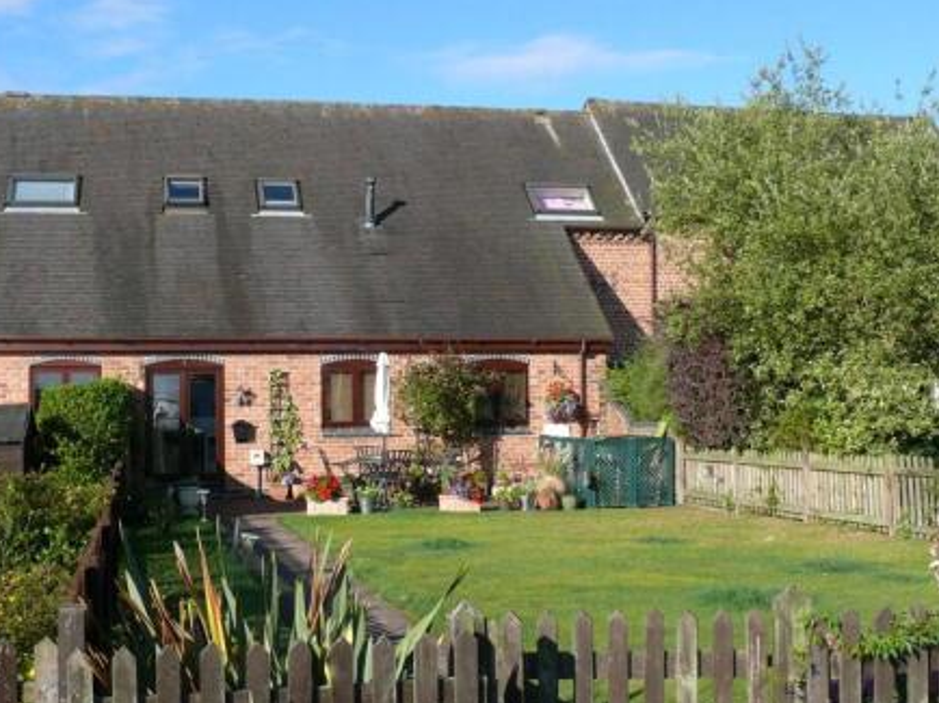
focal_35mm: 47
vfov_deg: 30.9
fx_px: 1274
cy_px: 356
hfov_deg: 40.3
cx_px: 395
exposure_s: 1/320
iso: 100
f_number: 5.6
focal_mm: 7.4
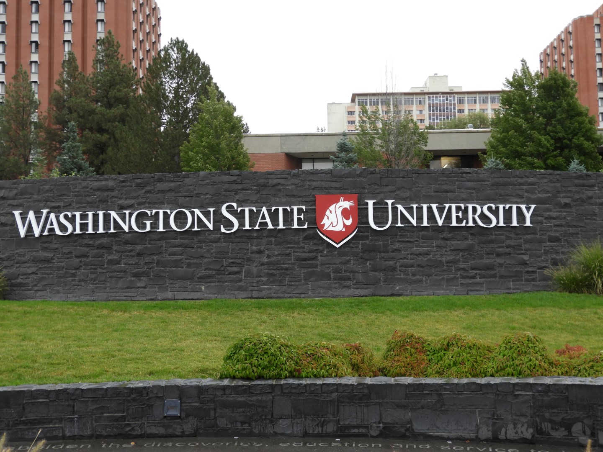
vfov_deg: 32.2
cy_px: 226
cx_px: 302
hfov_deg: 42.1
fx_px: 784
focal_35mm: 45
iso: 100
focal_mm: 8.1
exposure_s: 1/60
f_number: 4
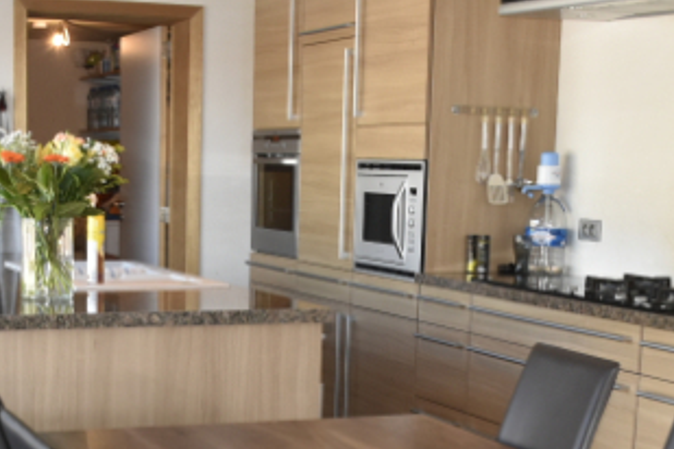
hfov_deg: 28.7
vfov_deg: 18.9
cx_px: 229
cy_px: 448
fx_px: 1310
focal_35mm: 70
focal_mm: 18
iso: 800
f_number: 5
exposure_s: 1/100
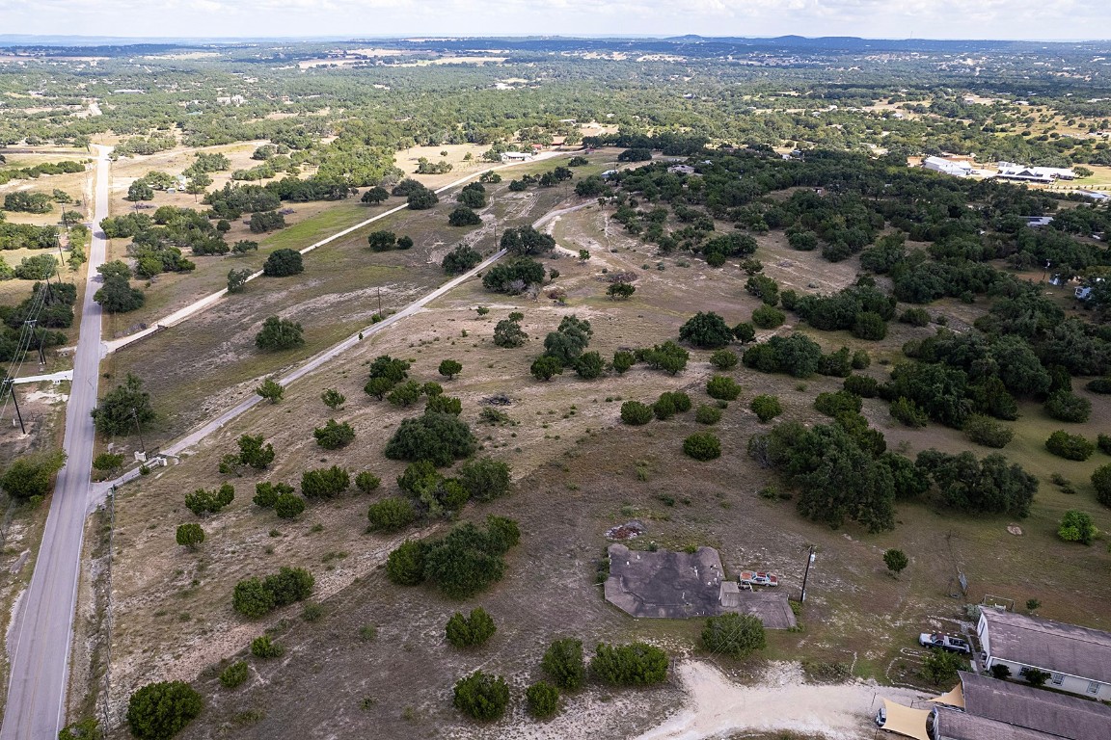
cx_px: 556
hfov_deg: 78.6
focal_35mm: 22
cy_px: 370
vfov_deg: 57.2
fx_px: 679
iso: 140
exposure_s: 1/60
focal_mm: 8.38
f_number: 2.8
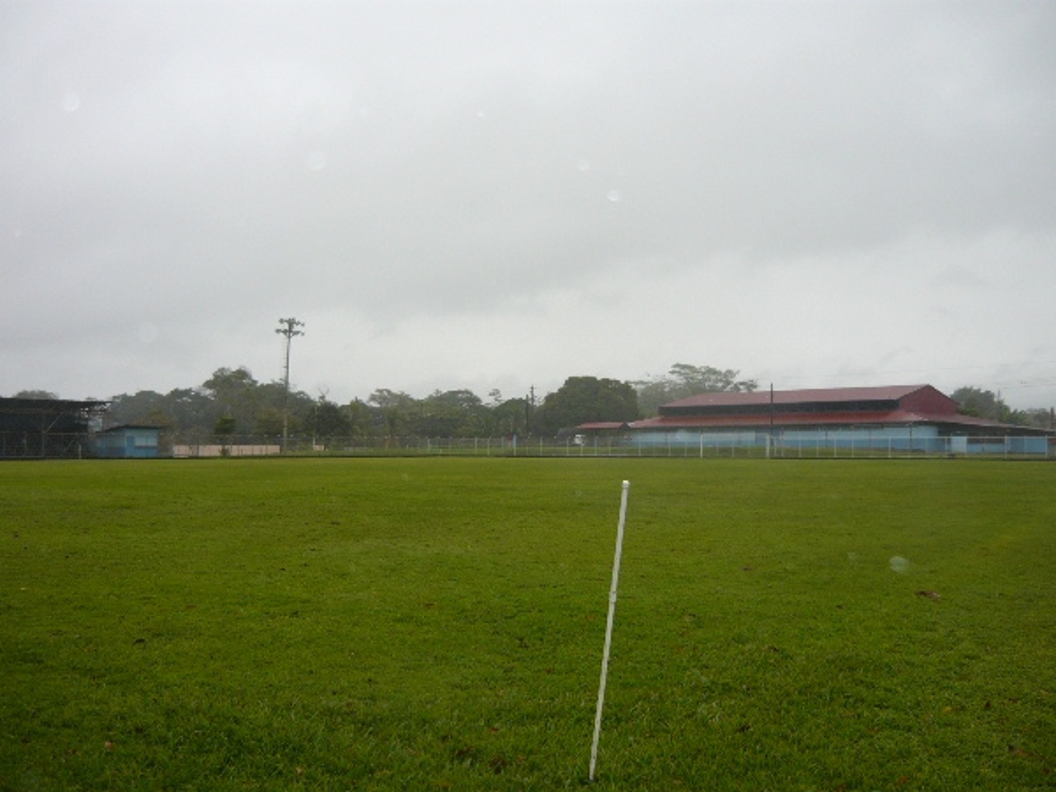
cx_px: 528
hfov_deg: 55.4
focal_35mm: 33
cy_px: 396
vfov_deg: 42.9
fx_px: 1007
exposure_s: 1/320
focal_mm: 5.5
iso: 100
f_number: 2.8
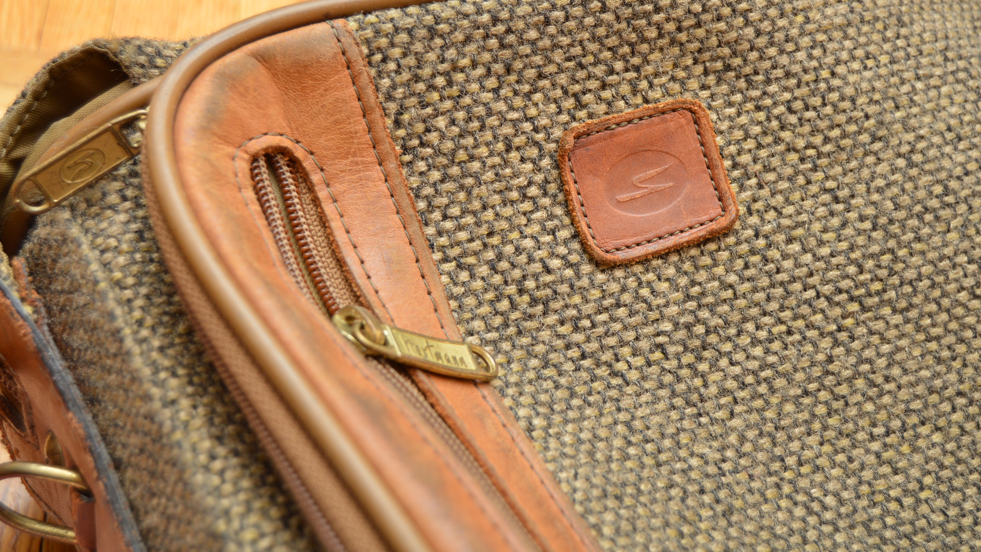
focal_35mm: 63
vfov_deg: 19.1
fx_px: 1639
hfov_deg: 33.3
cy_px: 233
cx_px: 490
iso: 200
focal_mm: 40
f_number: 5
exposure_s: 1/160
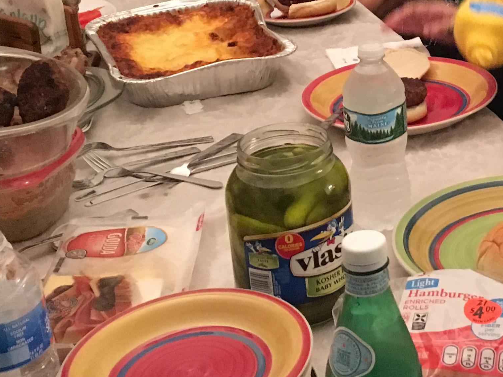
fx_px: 1119
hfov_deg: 24.3
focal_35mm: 77
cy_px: 17
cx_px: 494
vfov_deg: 18.7
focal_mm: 4.15
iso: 320
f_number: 2.2
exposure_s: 1/15
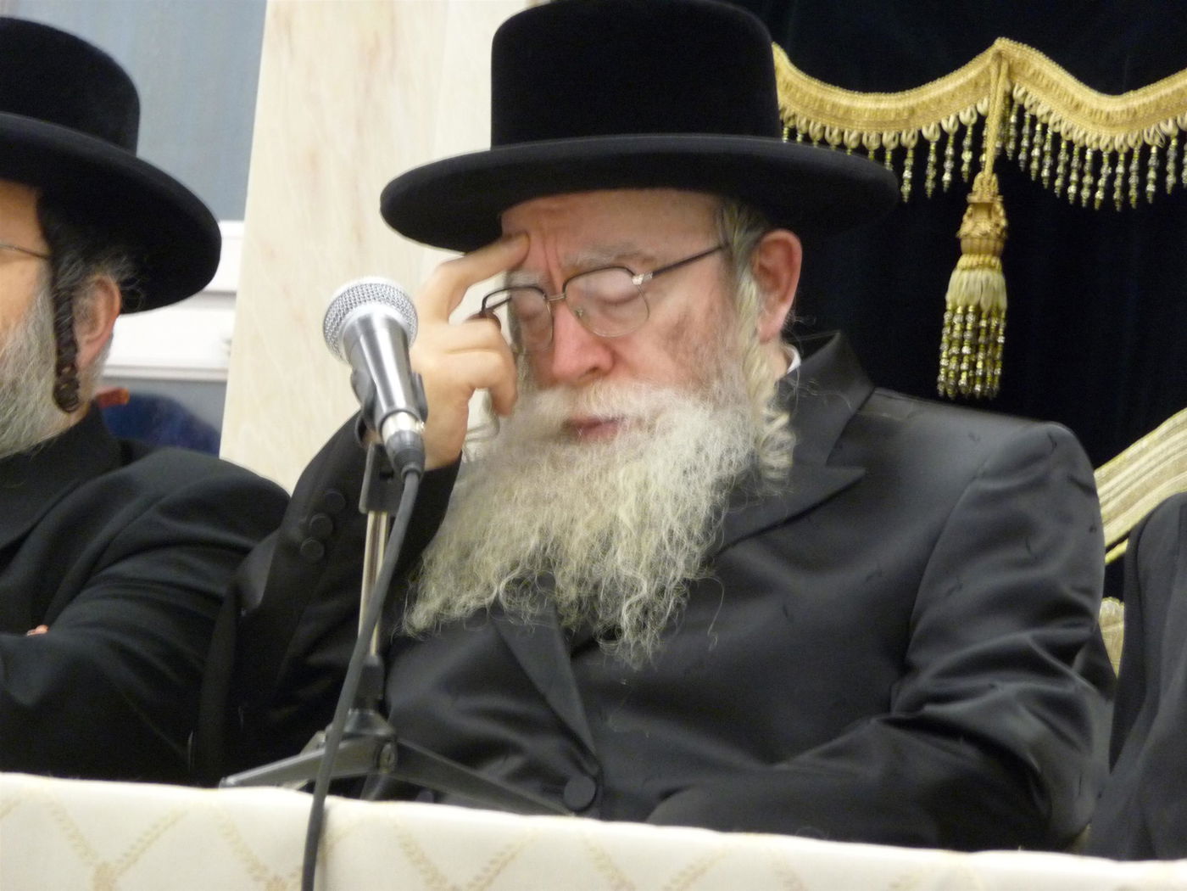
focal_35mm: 212
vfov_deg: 7.0
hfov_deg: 9.3
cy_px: 446
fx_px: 7270
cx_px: 594
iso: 400
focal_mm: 36.4
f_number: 4.8
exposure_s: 1/13
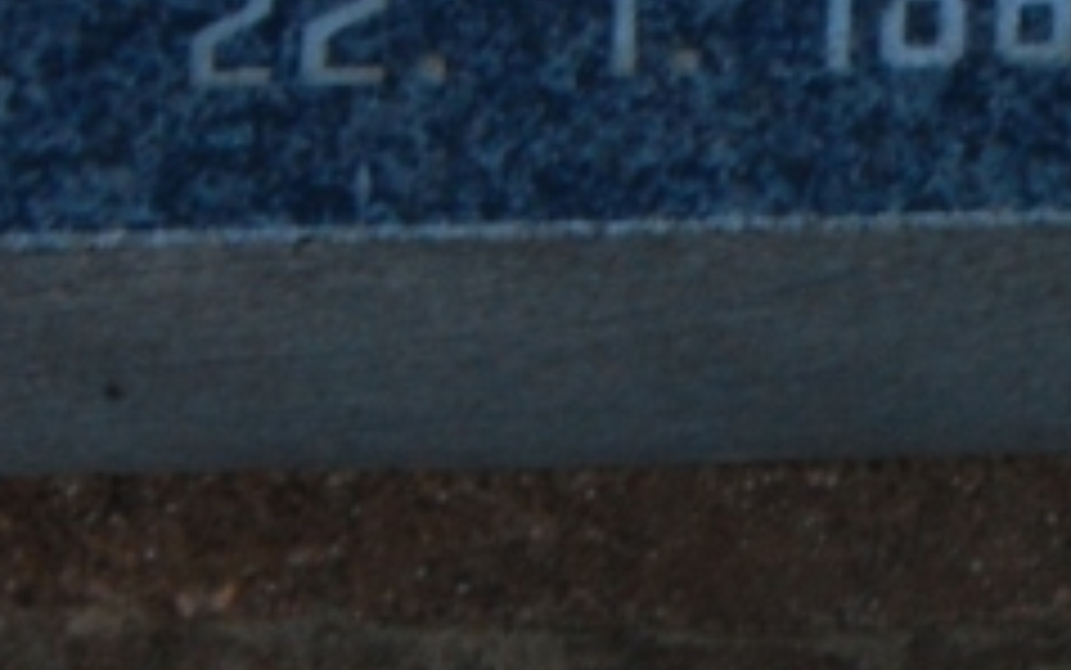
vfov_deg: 4.3
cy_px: -110
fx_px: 8819
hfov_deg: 6.8
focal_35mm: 302
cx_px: 1665
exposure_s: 1/30
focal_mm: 46
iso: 450
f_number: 22
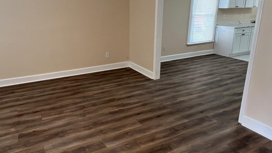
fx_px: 188
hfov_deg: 71.3
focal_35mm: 26
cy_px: 61
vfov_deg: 44.2
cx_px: 112
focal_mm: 1.57
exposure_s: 1/120
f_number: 1.8
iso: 200
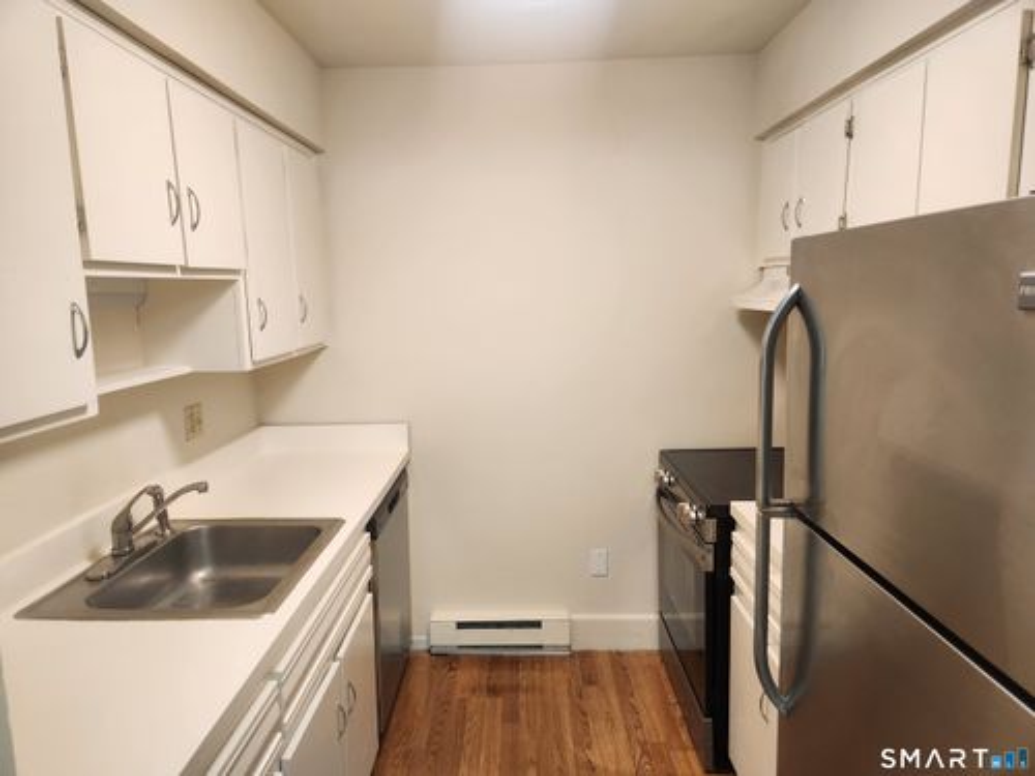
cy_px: 388
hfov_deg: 73.9
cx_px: 518
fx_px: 688
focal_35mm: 23
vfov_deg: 58.9
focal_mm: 5.4
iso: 125
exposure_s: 1/120
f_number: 1.8
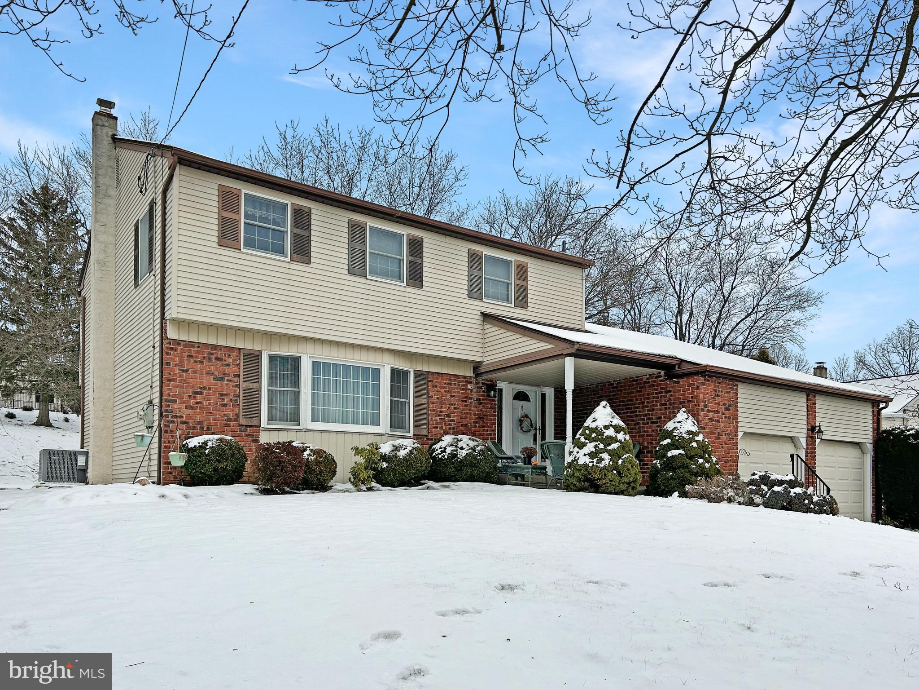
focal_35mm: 26
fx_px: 690
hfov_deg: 67.3
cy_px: 345
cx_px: 460
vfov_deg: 53.1
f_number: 1.5
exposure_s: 1/4115
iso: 50
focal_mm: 5.7
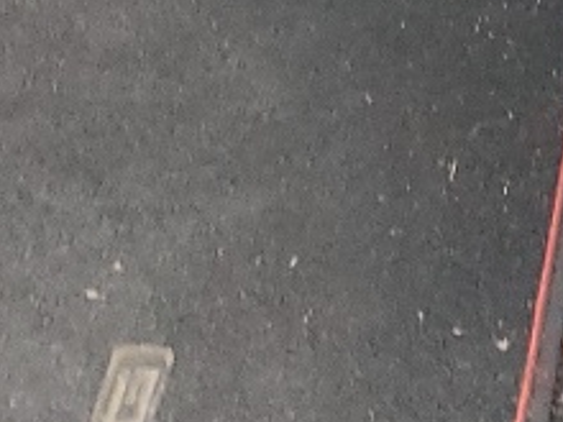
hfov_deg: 9.5
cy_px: -691
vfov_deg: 7.2
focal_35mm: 189
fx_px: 3074
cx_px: 1280
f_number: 1.5
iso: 155
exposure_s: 1/60.2
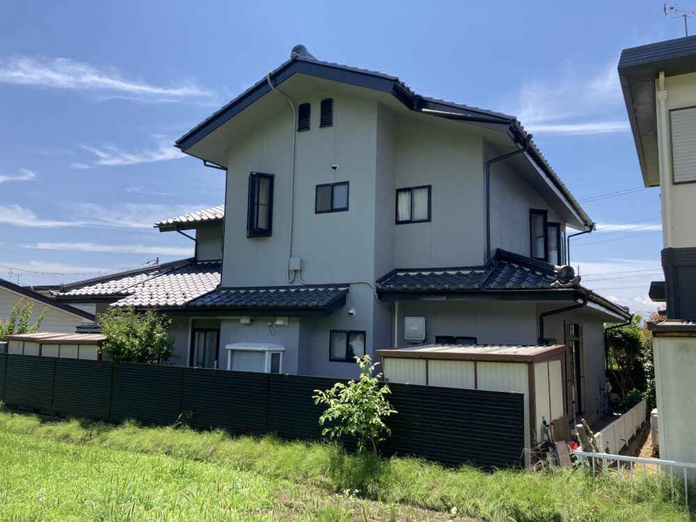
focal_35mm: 28
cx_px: 348
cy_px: 261
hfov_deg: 63.4
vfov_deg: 49.7
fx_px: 563
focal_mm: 3.99
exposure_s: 1/1600
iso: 20
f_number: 1.8
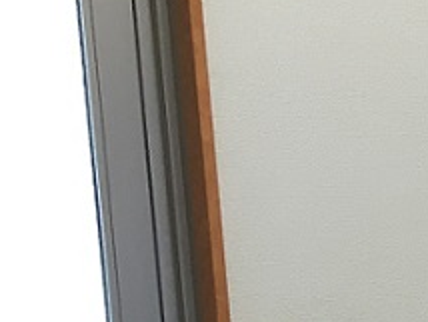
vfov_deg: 11.0
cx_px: 967
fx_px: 1646
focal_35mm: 133
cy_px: 379
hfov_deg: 12.3
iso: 80
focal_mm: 4.15
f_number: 2.2
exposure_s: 1/30
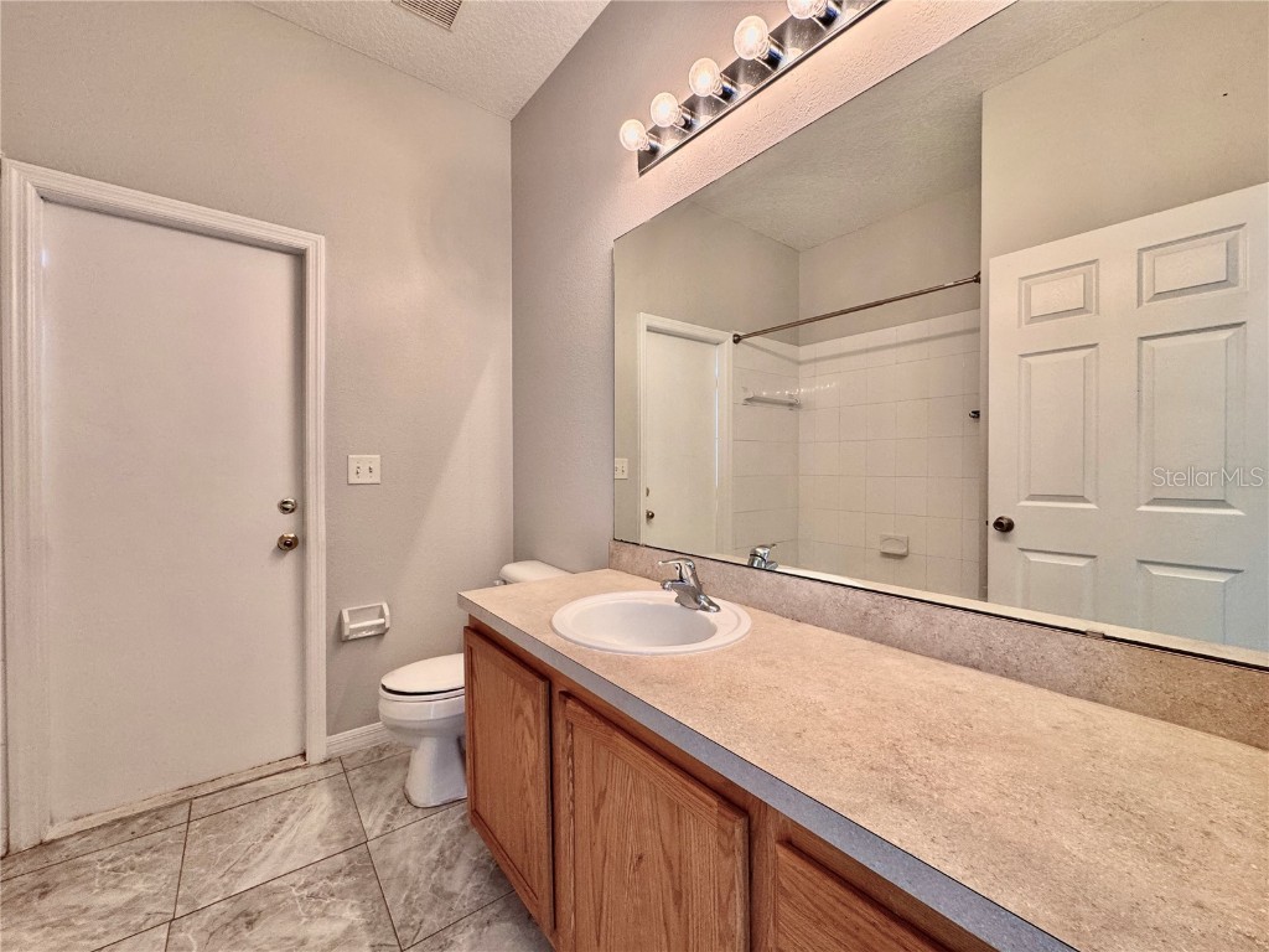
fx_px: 513
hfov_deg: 102.1
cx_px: 634
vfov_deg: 85.7
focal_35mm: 14
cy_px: 476
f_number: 2.2
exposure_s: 1/60
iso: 200
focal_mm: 2.22
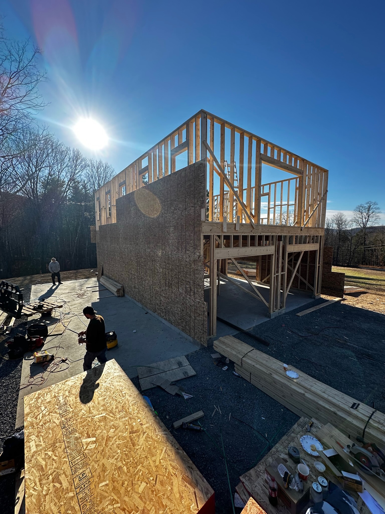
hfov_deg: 85.7
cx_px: 192
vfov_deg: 102.1
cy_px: 257
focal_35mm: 14
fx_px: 208
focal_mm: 2.22
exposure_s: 1/1024
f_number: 2.2
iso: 50
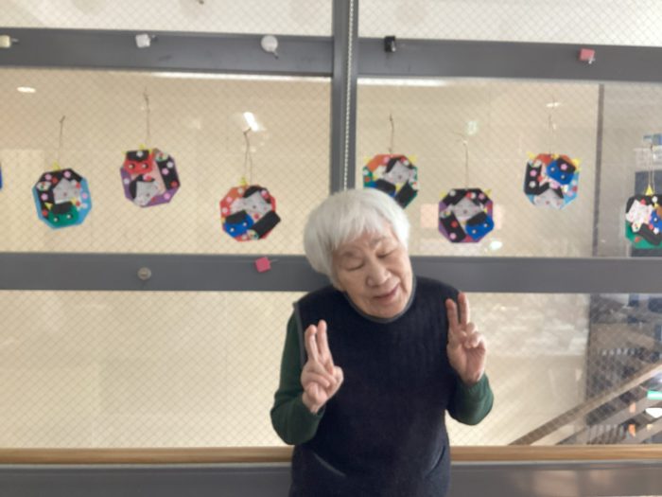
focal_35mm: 31
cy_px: 248
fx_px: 593
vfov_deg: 45.4
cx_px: 331
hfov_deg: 58.4
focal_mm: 3.3
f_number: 2.4
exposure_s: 1/60
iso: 160
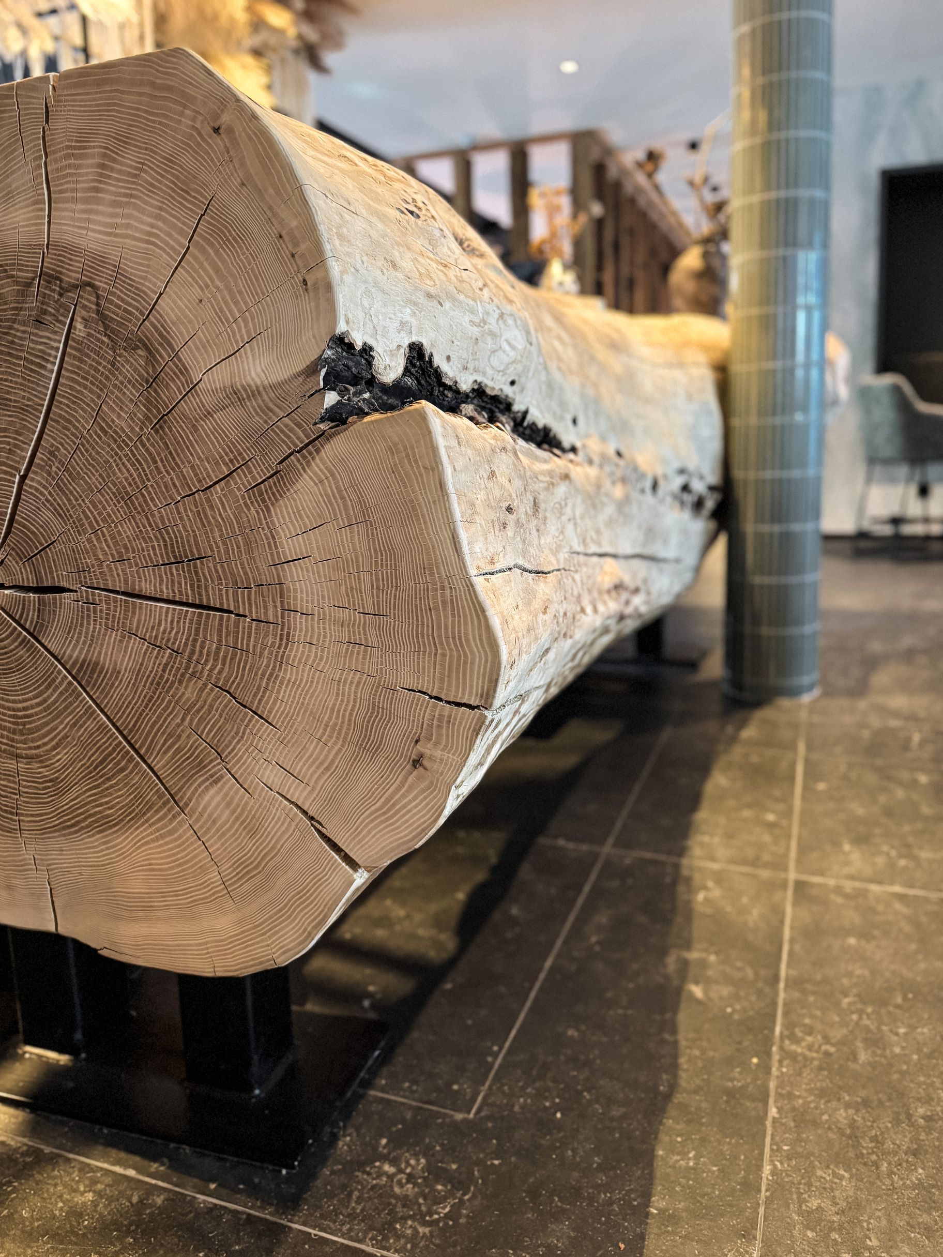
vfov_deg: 71.6
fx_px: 872
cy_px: 628
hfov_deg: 56.8
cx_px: 472
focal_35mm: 24
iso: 800
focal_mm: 6.76
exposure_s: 1/60
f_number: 1.78
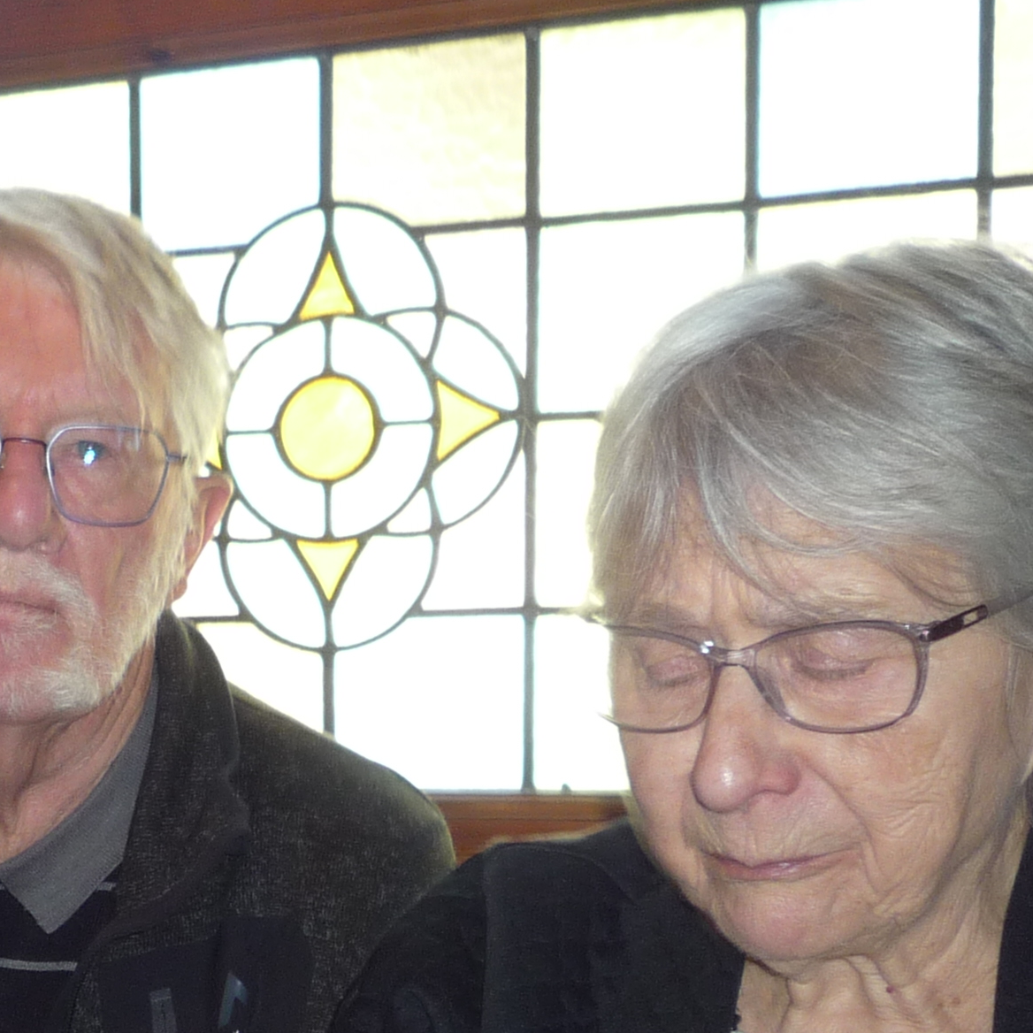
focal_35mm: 69
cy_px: 884
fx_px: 2330
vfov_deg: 24.4
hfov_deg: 23.5
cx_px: -91
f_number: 2.8
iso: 100
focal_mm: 4.4
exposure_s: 1/30
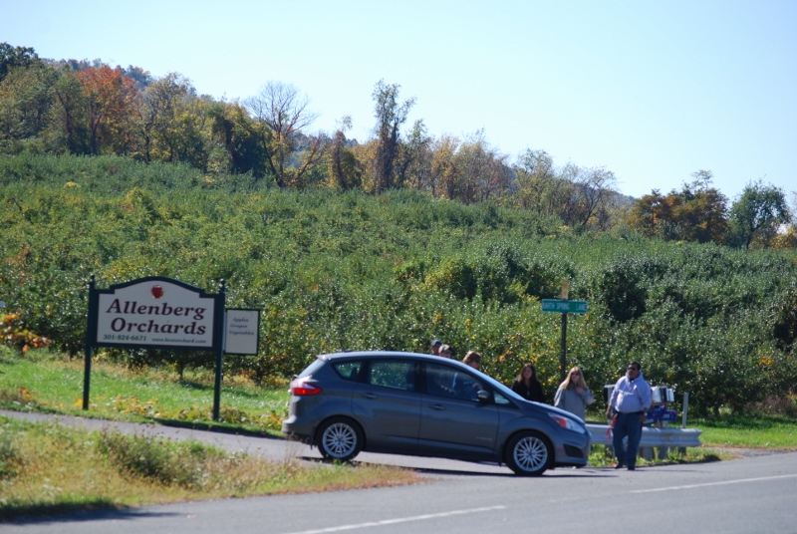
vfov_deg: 8.3
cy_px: 267
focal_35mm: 165
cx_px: 398
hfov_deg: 12.4
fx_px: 3658
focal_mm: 110
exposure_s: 1/500
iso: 200
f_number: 5.6
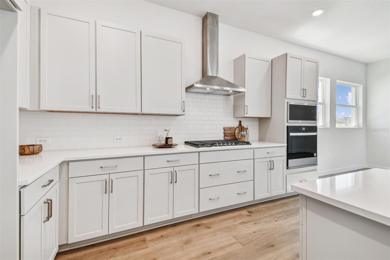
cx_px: 195
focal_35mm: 15
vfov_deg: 77.3
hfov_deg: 100.4
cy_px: 130
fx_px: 162
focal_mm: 10
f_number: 7.1
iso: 100
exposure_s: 1/40
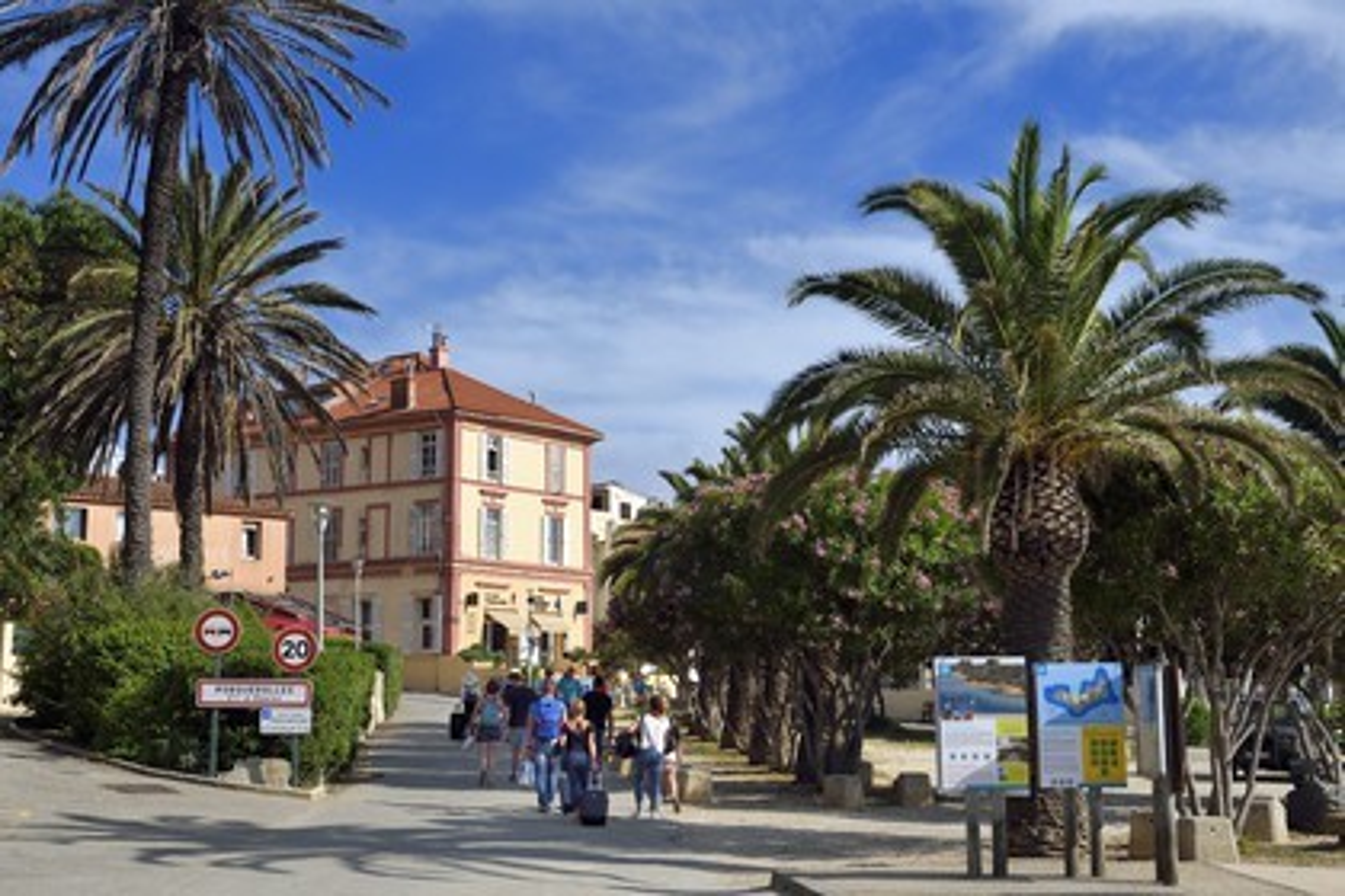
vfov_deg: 26.0
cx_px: 672
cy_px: 448
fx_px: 1943
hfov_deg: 38.2
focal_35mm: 52
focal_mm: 52
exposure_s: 1/400
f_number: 13
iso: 200
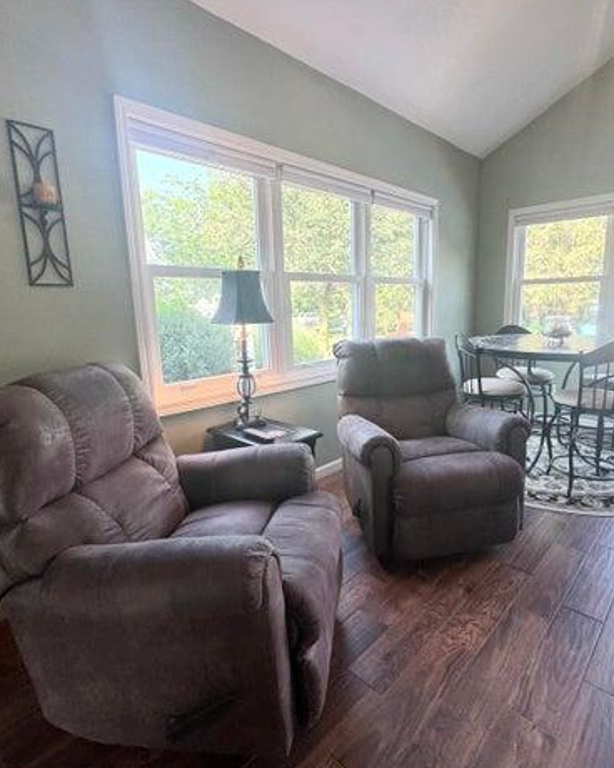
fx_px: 432
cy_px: 386
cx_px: 337
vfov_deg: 83.3
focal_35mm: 19
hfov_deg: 70.7
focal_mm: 2.22
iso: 125
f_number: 2.2
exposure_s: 1/120
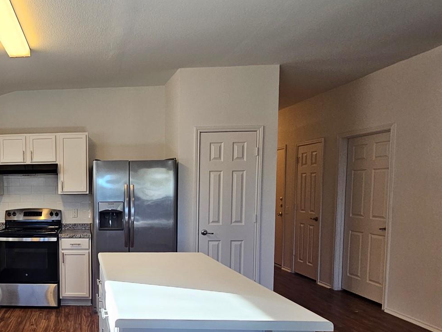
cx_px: 52
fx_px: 345
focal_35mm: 27
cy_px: 219
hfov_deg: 57.1
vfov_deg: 50.5
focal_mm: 2.2
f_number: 2.2
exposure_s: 1/60
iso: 160
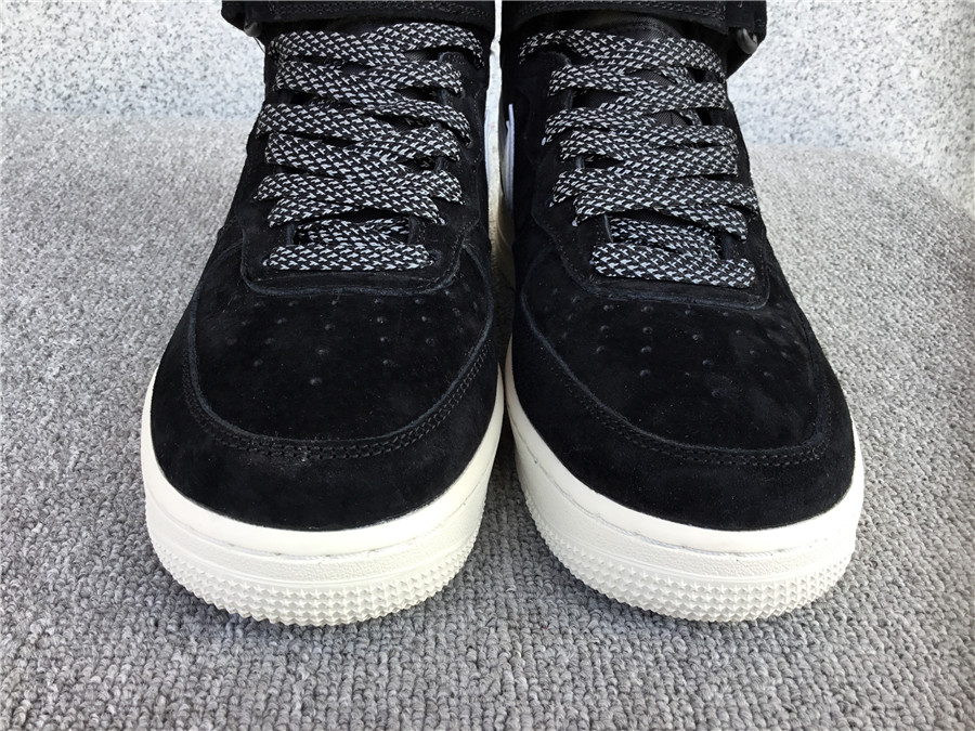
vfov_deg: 45.4
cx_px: 488
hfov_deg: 58.4
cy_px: 366
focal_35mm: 31
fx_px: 873
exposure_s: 1/116
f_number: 2.4
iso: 25
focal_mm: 3.3
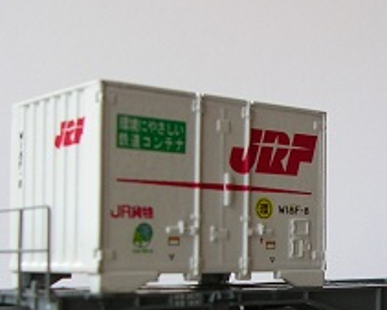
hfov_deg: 23.2
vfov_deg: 19.0
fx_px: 917
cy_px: 250
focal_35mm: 80
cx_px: 353
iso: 50
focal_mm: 5.8
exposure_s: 1/93.4
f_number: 2.8
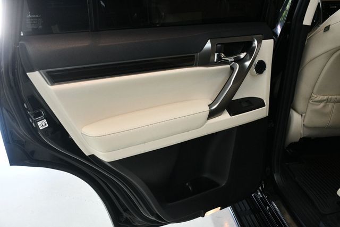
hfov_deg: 53.2
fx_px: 340
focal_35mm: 36
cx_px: 170
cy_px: 114
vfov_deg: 36.8
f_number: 3.8
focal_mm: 24
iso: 1800
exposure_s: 1/125
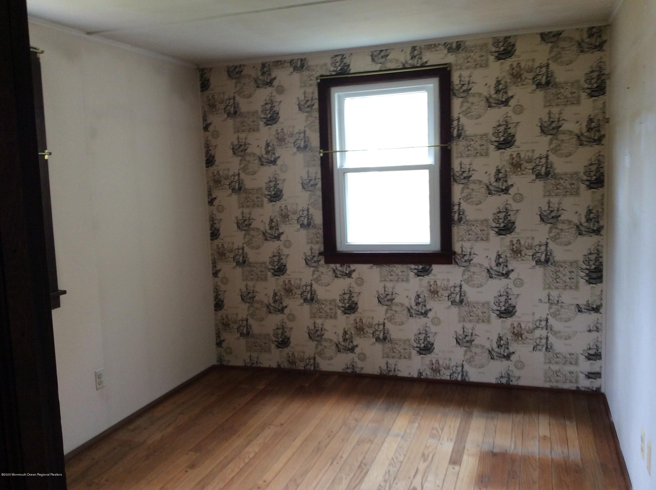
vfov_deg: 44.1
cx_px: 328
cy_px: 245
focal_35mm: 32
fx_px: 606
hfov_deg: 56.9
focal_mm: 3.3
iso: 64
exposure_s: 1/24
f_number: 2.4
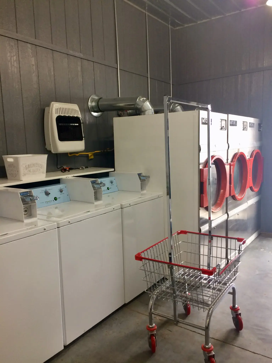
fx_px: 304
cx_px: 136
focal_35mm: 29
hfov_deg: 48.2
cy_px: 182
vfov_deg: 61.7
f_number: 2.2
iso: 64
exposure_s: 1/30
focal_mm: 4.15
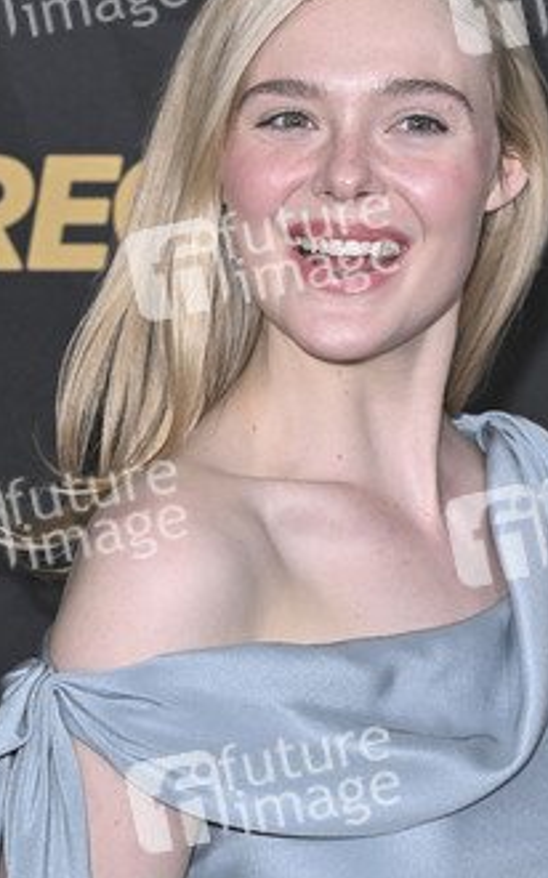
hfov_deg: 8.8
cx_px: 341
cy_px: 391
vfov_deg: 14.1
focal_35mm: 148
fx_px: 3540
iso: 2000
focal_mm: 80
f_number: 5.6
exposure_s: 1/320
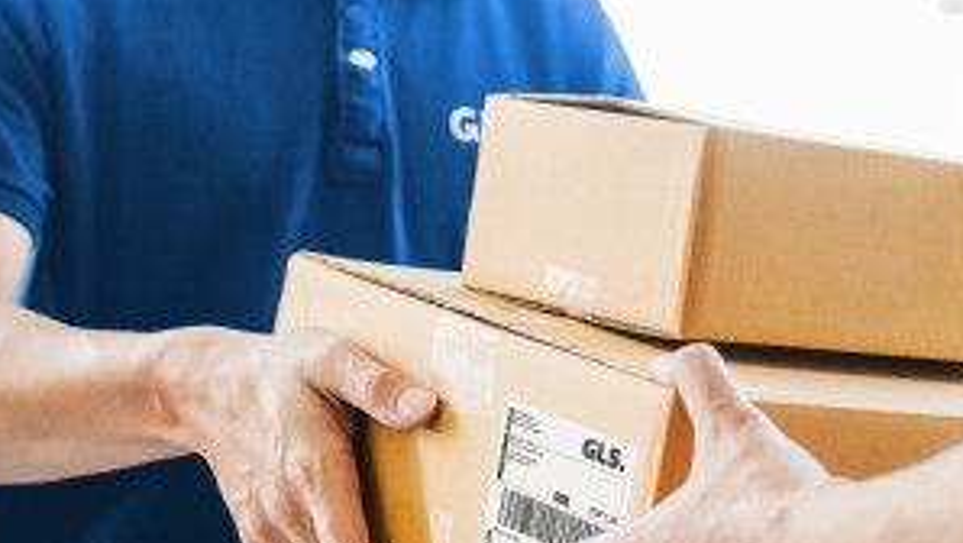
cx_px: 658
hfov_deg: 20.5
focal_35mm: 104
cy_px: 134
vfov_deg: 11.6
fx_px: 2657
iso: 200
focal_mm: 35
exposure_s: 1/200
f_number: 2.2
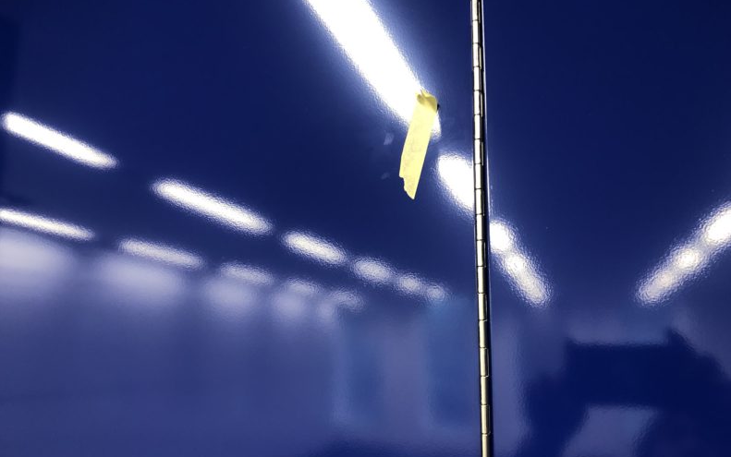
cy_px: 245
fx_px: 598
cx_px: 369
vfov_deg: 41.8
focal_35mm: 30
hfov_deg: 62.9
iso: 50
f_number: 1.8
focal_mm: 3.99
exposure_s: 1/15
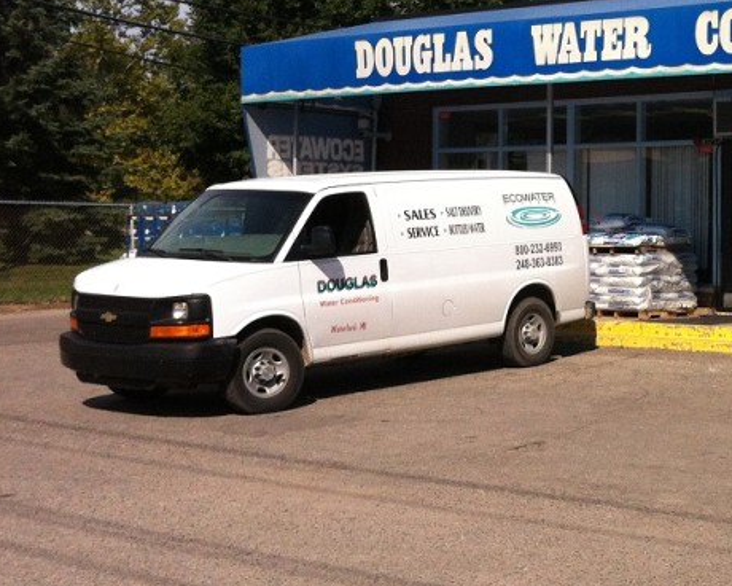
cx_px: 759
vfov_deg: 20.1
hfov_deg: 23.8
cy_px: 227
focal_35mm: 76
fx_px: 1646
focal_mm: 3.85
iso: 80
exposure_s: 1/2742
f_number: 2.8
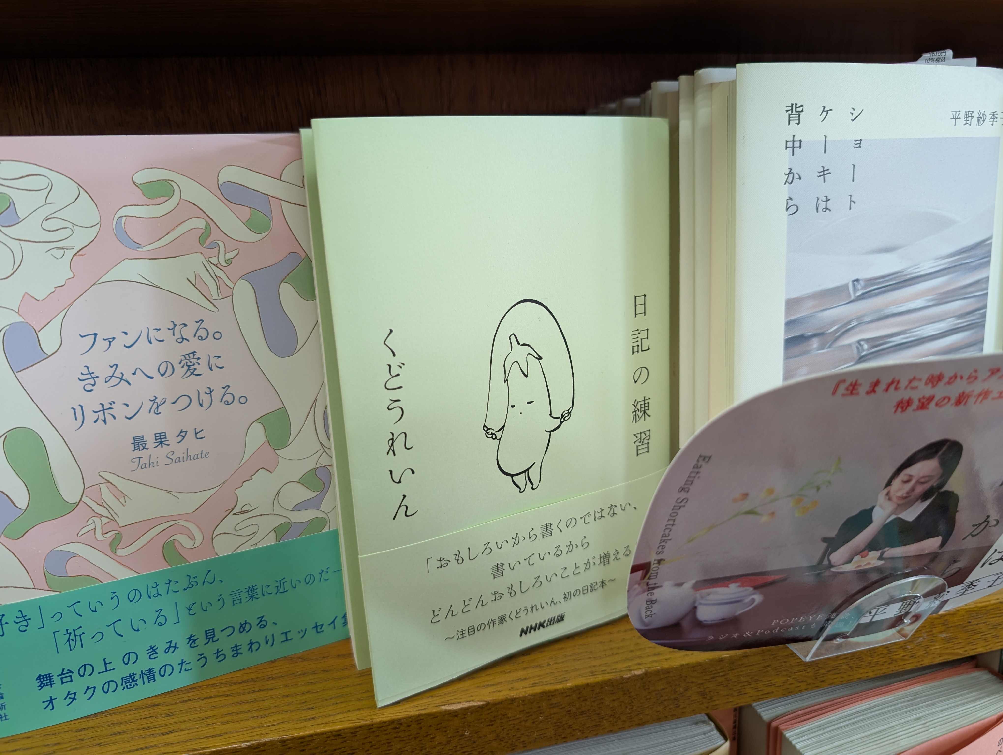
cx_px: 502
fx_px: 696
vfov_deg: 56.9
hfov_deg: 71.5
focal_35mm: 24
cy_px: 378
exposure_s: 1/101
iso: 191
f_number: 1.68
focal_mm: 6.9
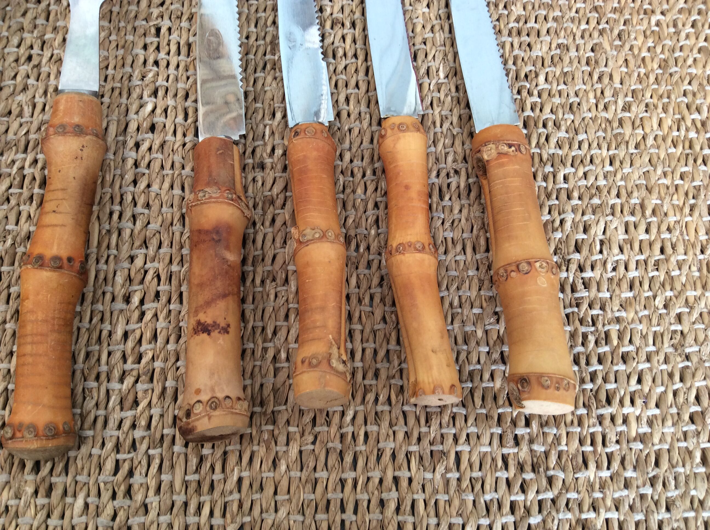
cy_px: 265
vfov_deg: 44.1
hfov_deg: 56.9
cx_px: 355
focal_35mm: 32
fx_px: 655
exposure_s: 1/25
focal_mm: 3.3
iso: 40
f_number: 2.4
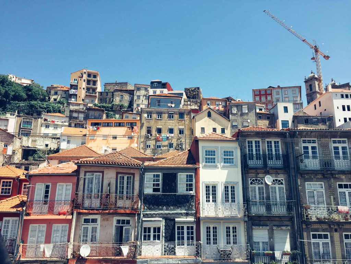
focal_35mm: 29
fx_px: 294
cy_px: 132
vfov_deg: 48.2
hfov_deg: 61.7
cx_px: 176
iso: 32
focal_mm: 4.15
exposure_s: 1/1130
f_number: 2.2
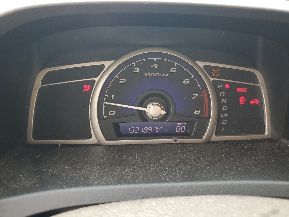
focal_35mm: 26
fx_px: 217
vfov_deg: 53.1
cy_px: 108
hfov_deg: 67.3
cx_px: 144
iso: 50
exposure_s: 1/156
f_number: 1.5
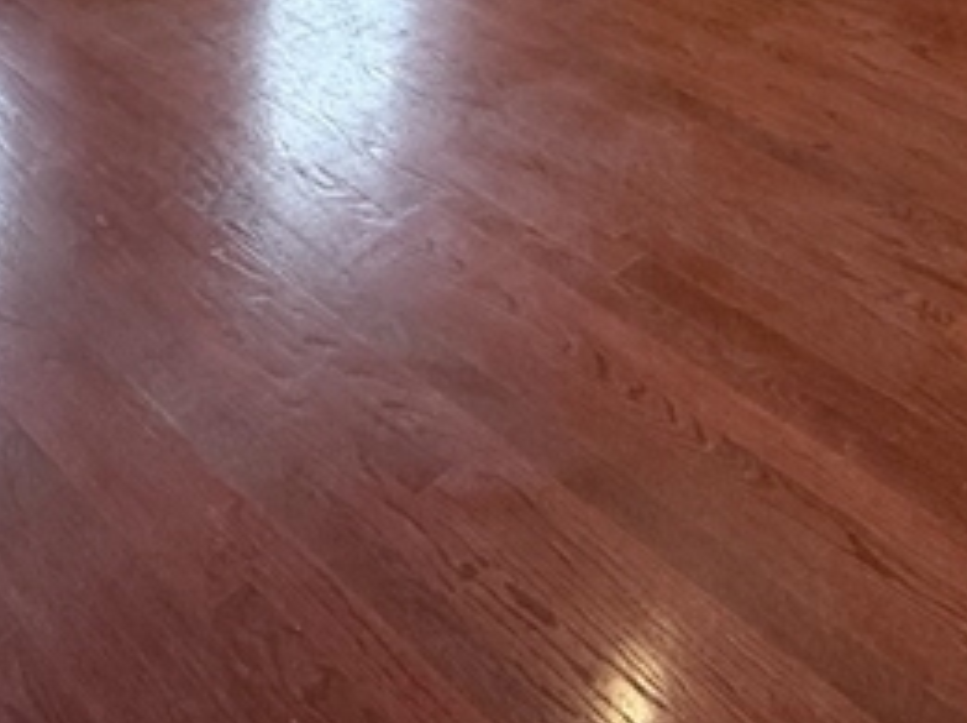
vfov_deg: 18.5
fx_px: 1534
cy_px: -686
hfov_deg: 35.0
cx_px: 459
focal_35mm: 55
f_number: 2.2
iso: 160
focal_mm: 2.22
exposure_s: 1/120
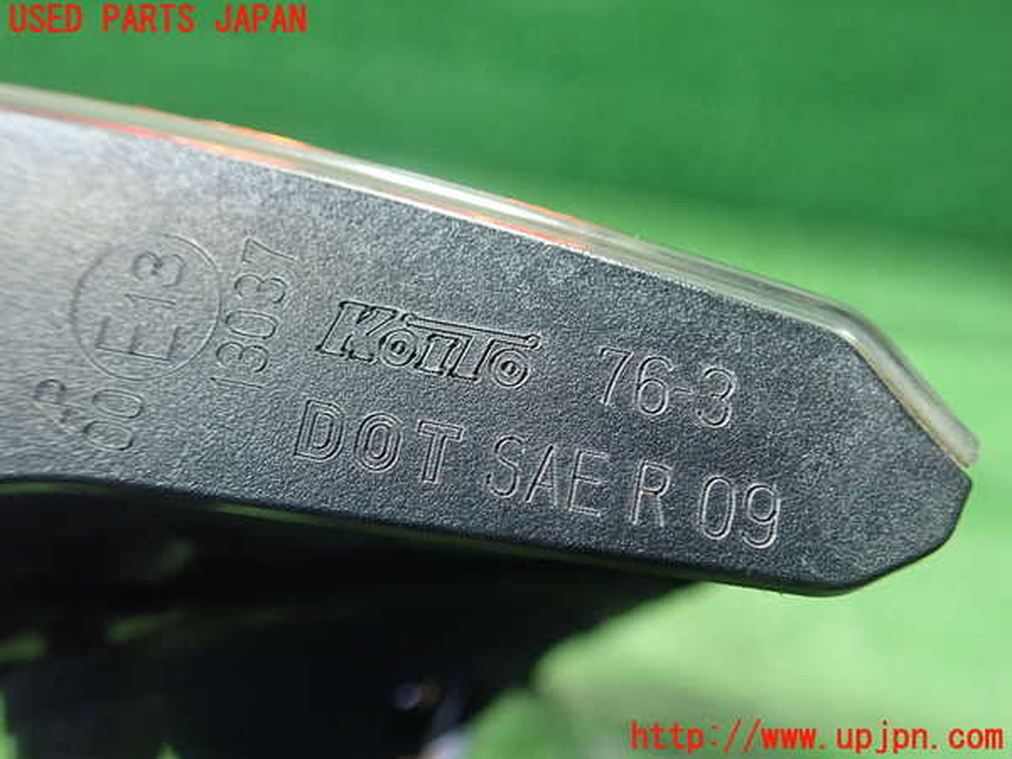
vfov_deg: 46.8
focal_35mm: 30
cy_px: 380
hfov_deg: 60.0
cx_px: 506
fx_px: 877
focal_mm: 5.5
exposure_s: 1/100
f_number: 2.3
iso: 800
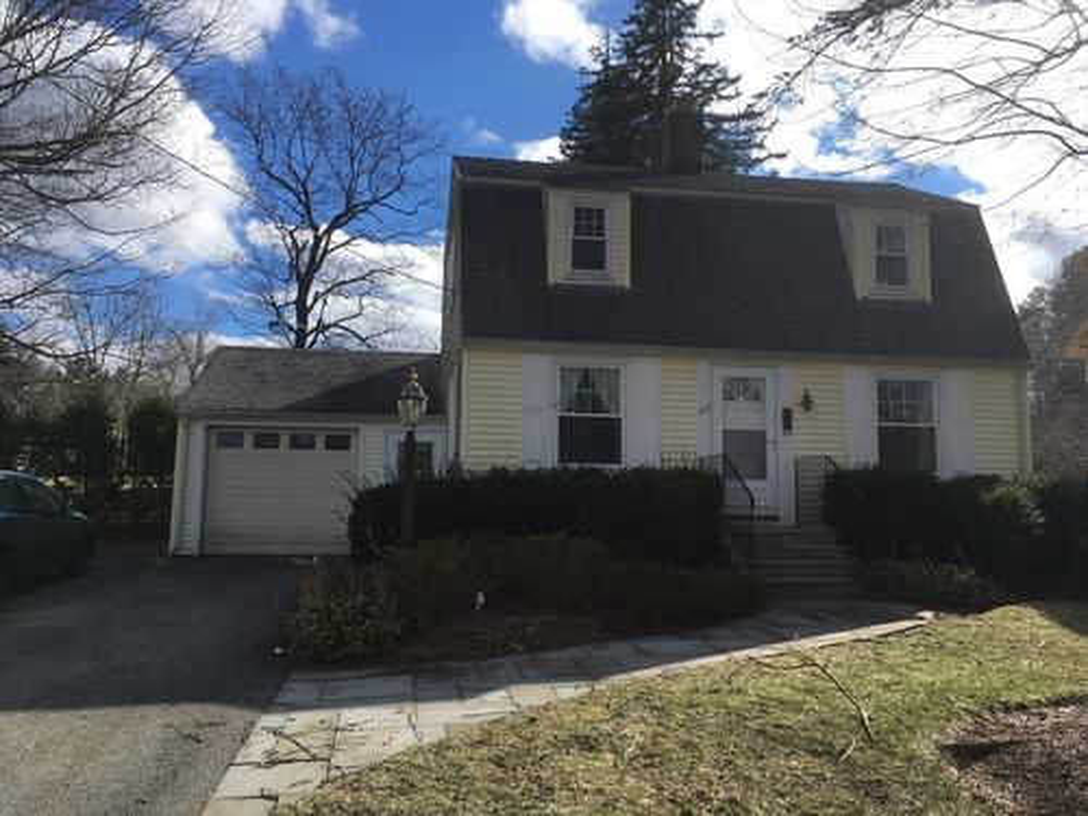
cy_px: 408
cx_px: 544
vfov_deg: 48.2
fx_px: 911
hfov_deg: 61.7
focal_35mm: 29
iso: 25
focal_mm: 4.15
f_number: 2.2
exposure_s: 1/1570
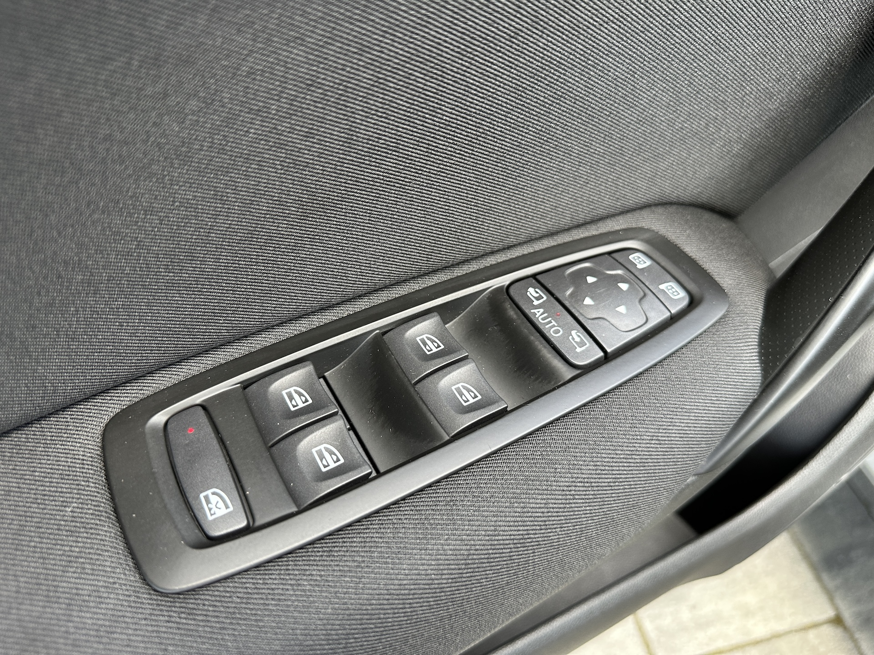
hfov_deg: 71.6
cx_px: 437
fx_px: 606
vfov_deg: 56.8
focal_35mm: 24
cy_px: 328
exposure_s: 1/121
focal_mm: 6.86
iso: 200
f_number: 1.78
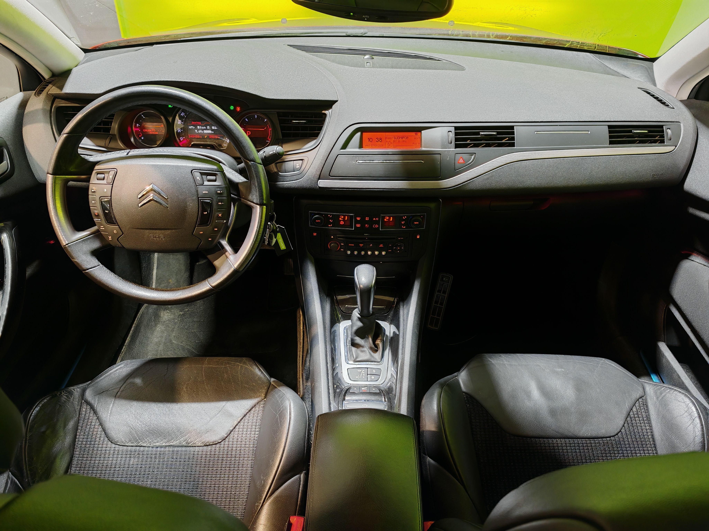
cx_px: 354
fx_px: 553
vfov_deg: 51.4
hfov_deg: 65.3
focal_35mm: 27
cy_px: 266
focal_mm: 6.83
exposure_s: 1/33
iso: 125
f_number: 1.4
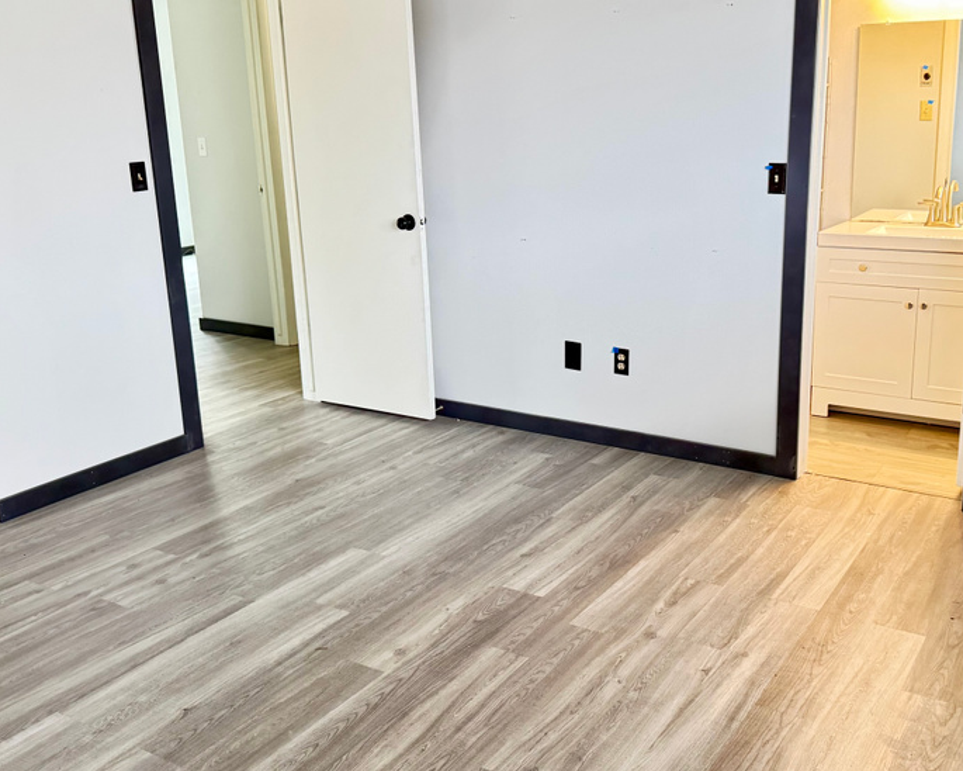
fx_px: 998
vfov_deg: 42.2
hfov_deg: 51.0
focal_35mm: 35
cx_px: 605
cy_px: 360
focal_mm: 6.76
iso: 640
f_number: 1.78
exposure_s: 1/60
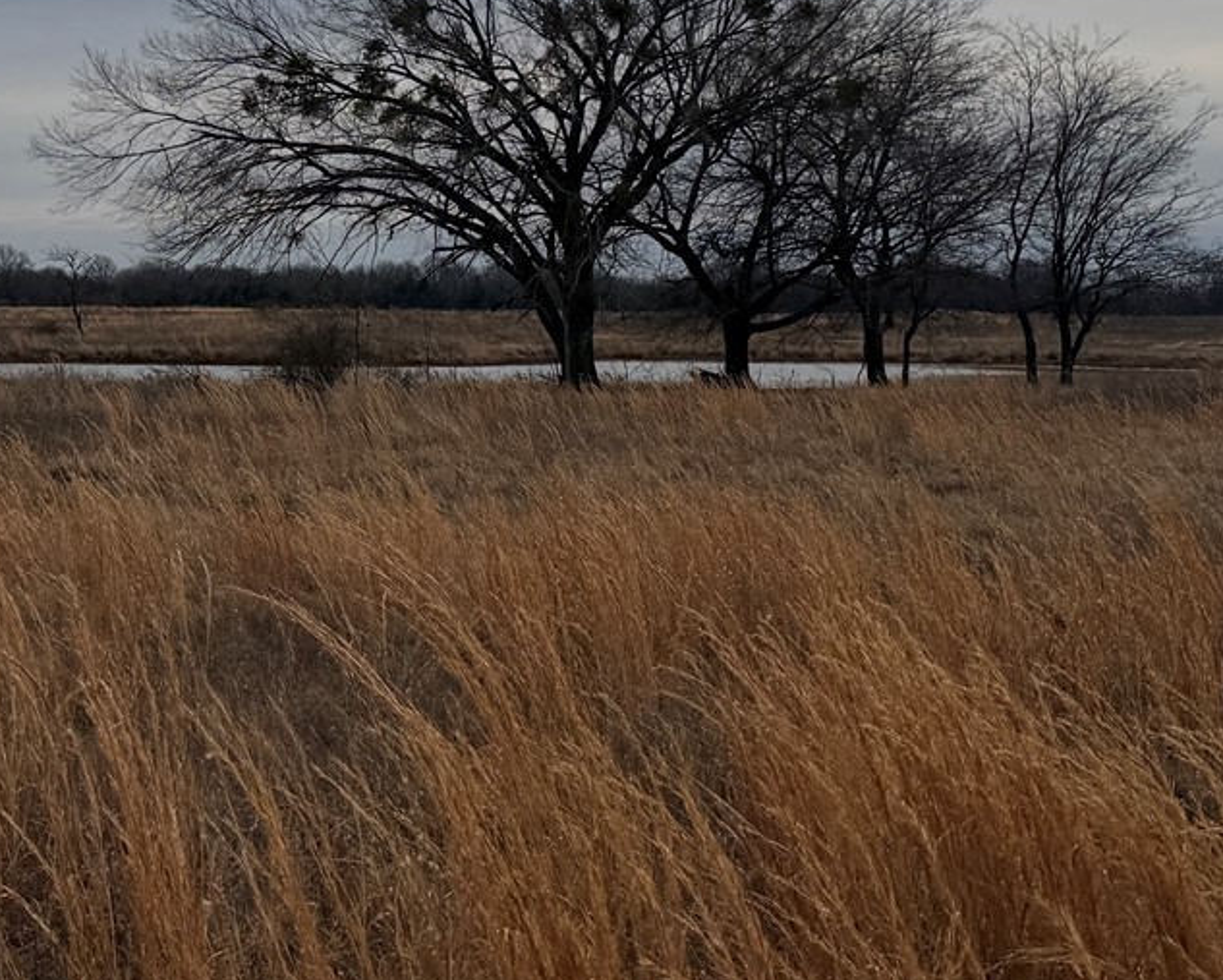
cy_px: 203
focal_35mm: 71
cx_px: -87
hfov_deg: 25.1
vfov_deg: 21.3
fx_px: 2571
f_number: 1.78
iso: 80
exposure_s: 1/22727
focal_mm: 6.76
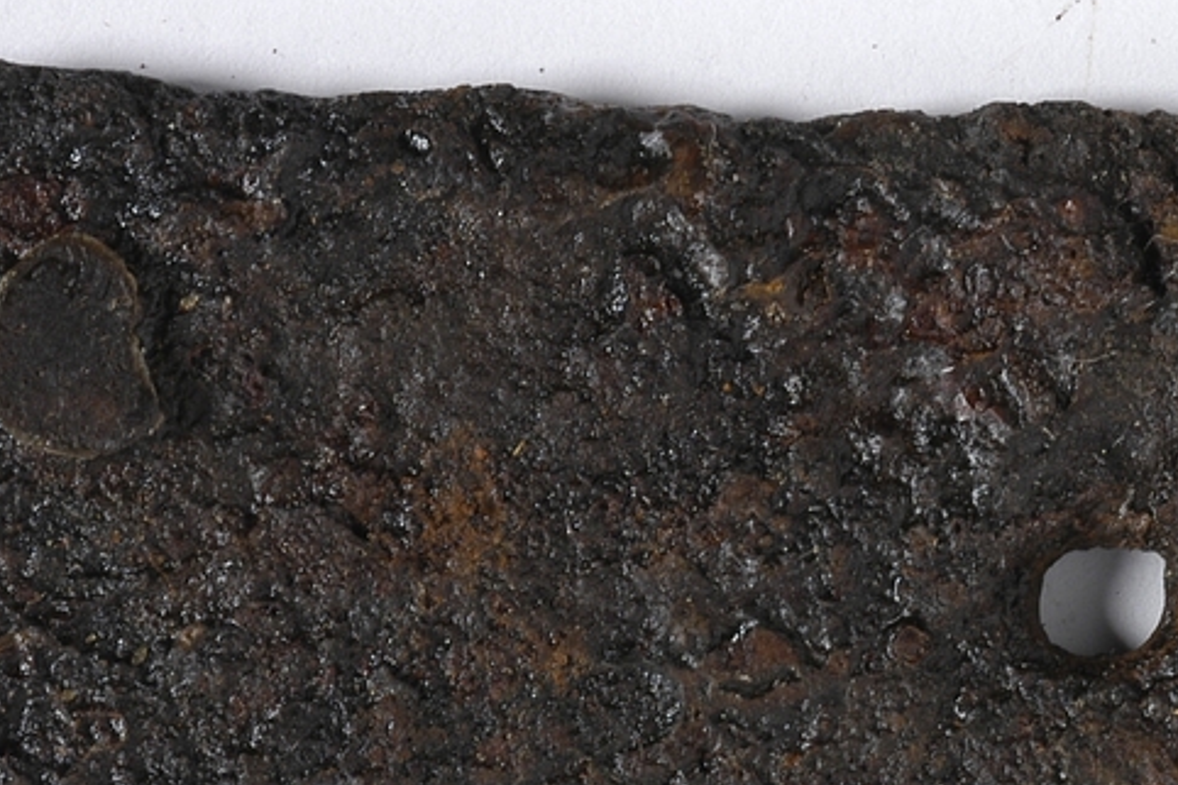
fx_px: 6713
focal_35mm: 205
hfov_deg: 10.0
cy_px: 628
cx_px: 760
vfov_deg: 6.7
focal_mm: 55
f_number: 14
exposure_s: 1/125
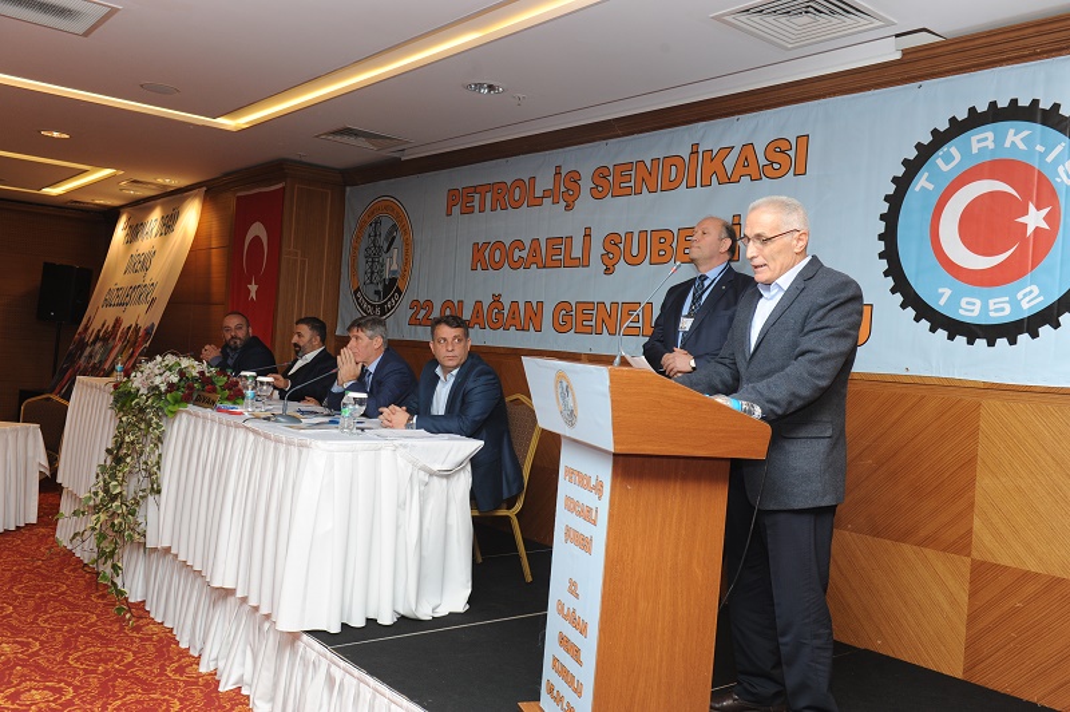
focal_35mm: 32
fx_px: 950
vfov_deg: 41.0
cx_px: 535
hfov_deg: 58.8
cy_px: 356
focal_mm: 32
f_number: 8
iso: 1000
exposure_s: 1/60
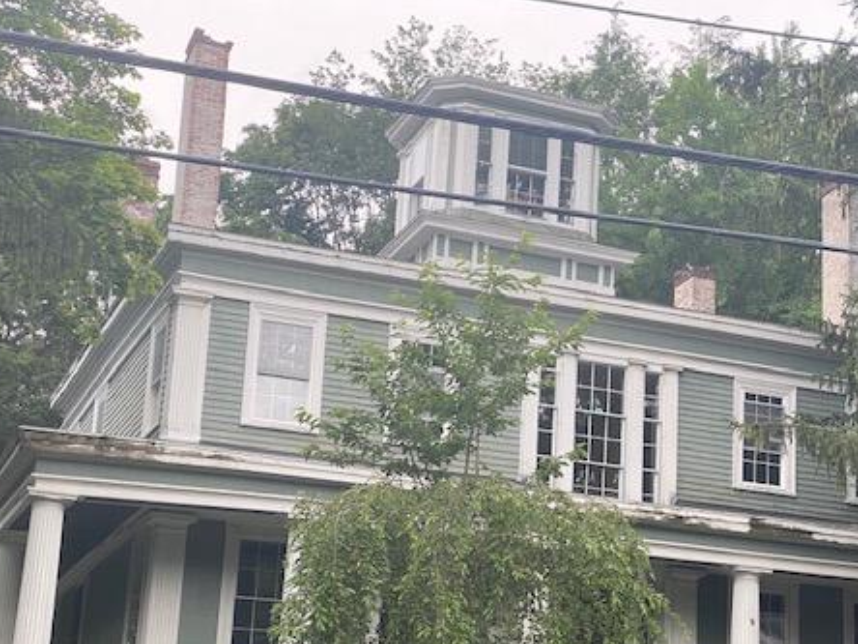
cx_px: 587
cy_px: 449
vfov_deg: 19.6
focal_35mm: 75
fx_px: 1859
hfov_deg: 25.8
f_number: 2
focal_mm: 6
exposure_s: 1/125
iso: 20
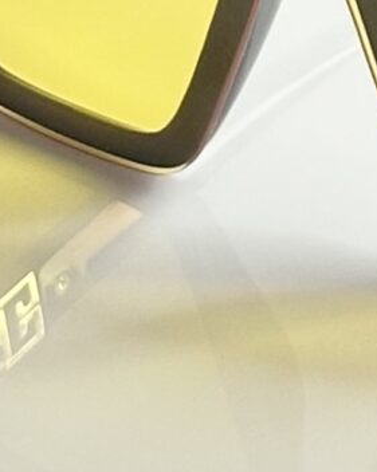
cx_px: 419
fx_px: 4762
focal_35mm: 341
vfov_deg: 5.6
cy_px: -429
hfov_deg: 4.5
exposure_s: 1/60
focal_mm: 6.86
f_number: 1.78
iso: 200
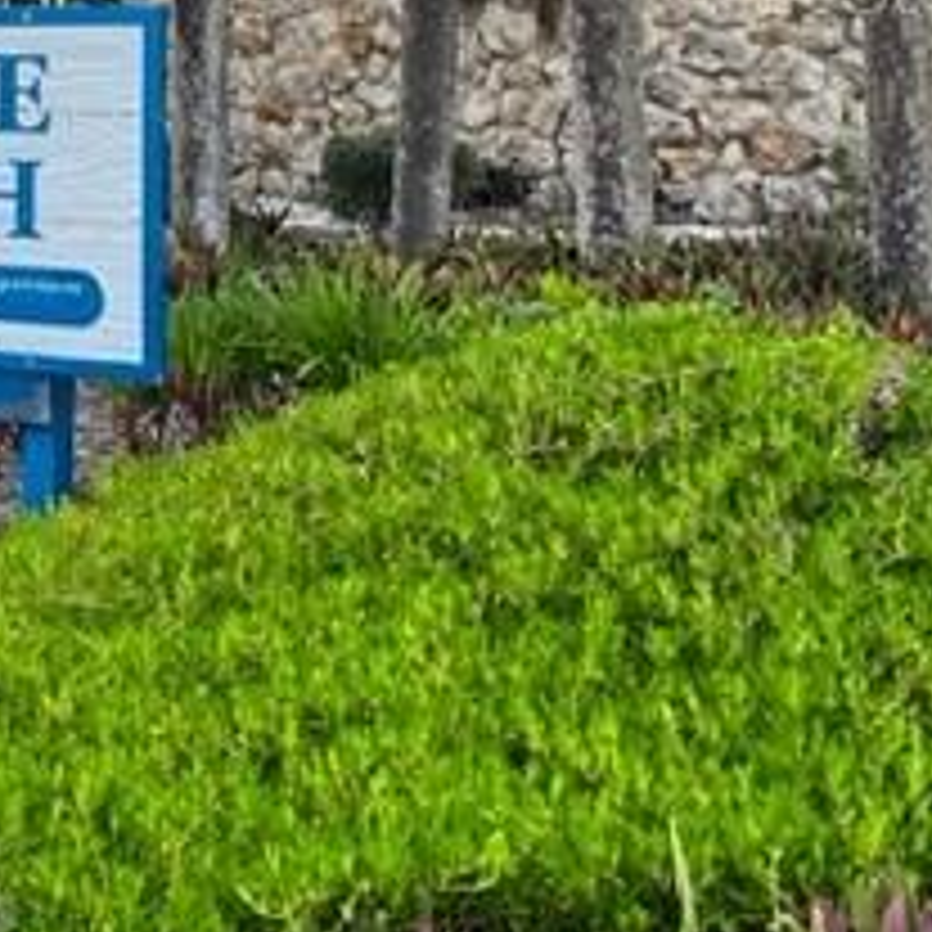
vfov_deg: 23.2
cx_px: -176
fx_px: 2163
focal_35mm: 71
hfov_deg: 22.5
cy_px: -23
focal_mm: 5.1
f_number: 1.6
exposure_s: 1/200
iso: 40
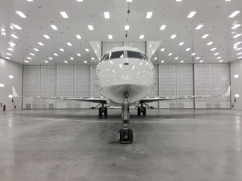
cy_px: 90
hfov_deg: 61.7
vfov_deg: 48.2
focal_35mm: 29
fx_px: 203
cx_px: 121
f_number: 2.2
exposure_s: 1/120
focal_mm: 4.15
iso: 64
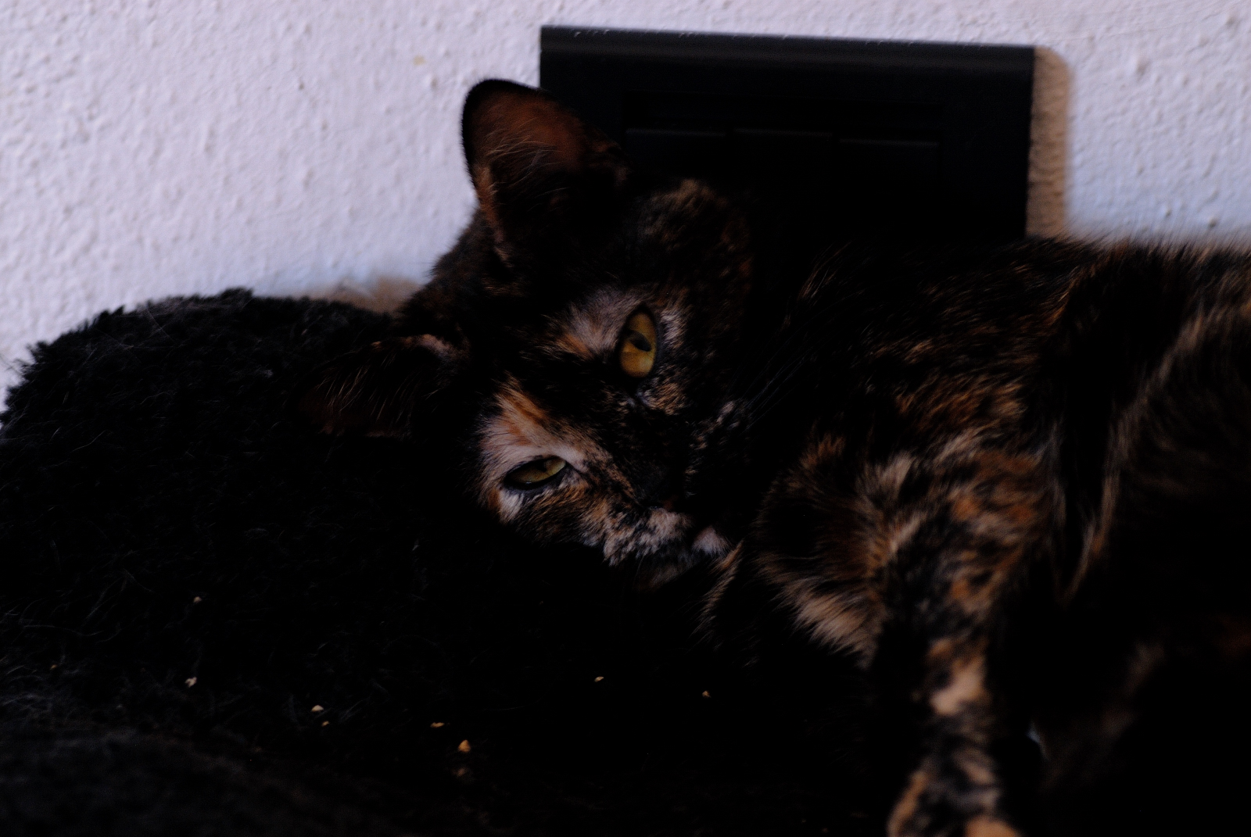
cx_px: 626
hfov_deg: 13.7
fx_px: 5219
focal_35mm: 150
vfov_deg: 9.2
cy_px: 418
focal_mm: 100
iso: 200
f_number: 5.6
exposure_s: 1/25
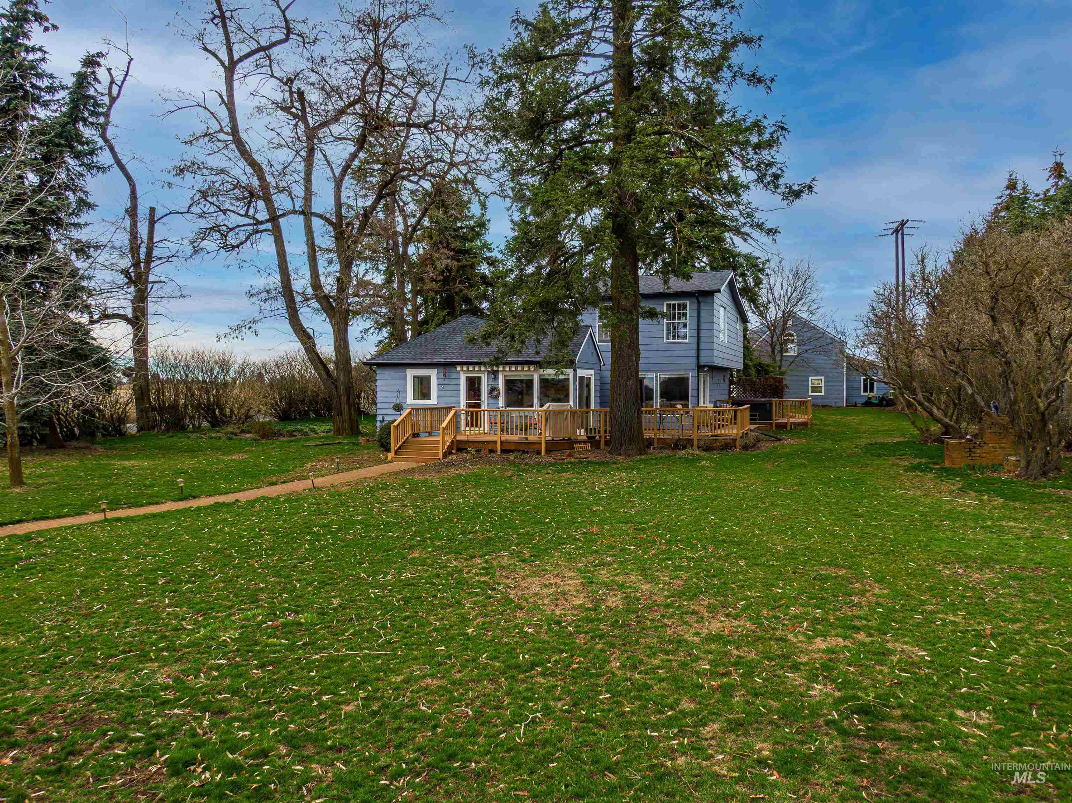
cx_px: 536
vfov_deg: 54.9
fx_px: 774
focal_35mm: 25
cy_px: 402
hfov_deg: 69.4
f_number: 2.8
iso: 100
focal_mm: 4.48
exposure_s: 1/800
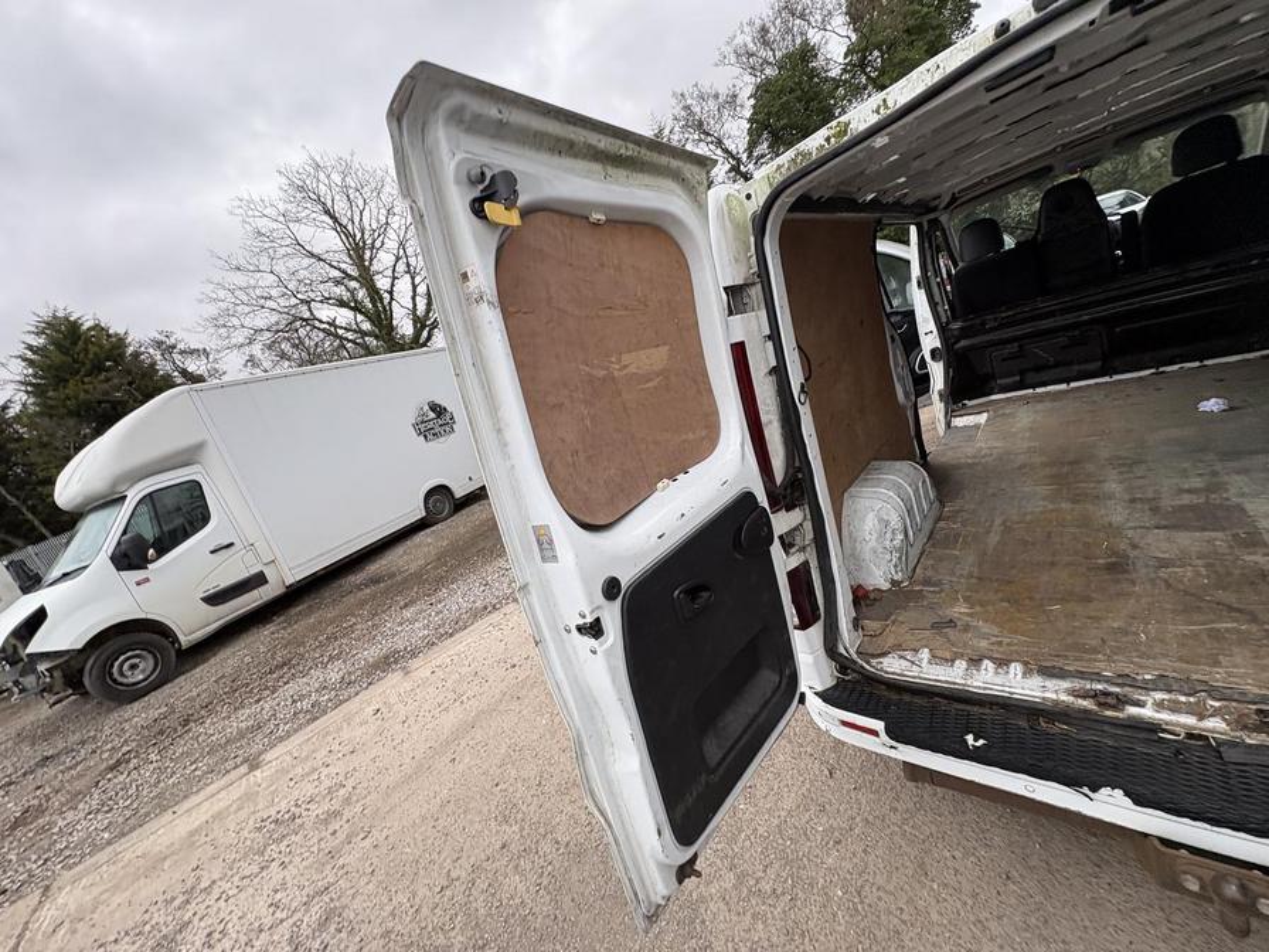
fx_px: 513
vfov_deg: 85.7
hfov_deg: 102.1
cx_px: 634
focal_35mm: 14
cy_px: 476
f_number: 2.2
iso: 64
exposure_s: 1/99
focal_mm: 2.22
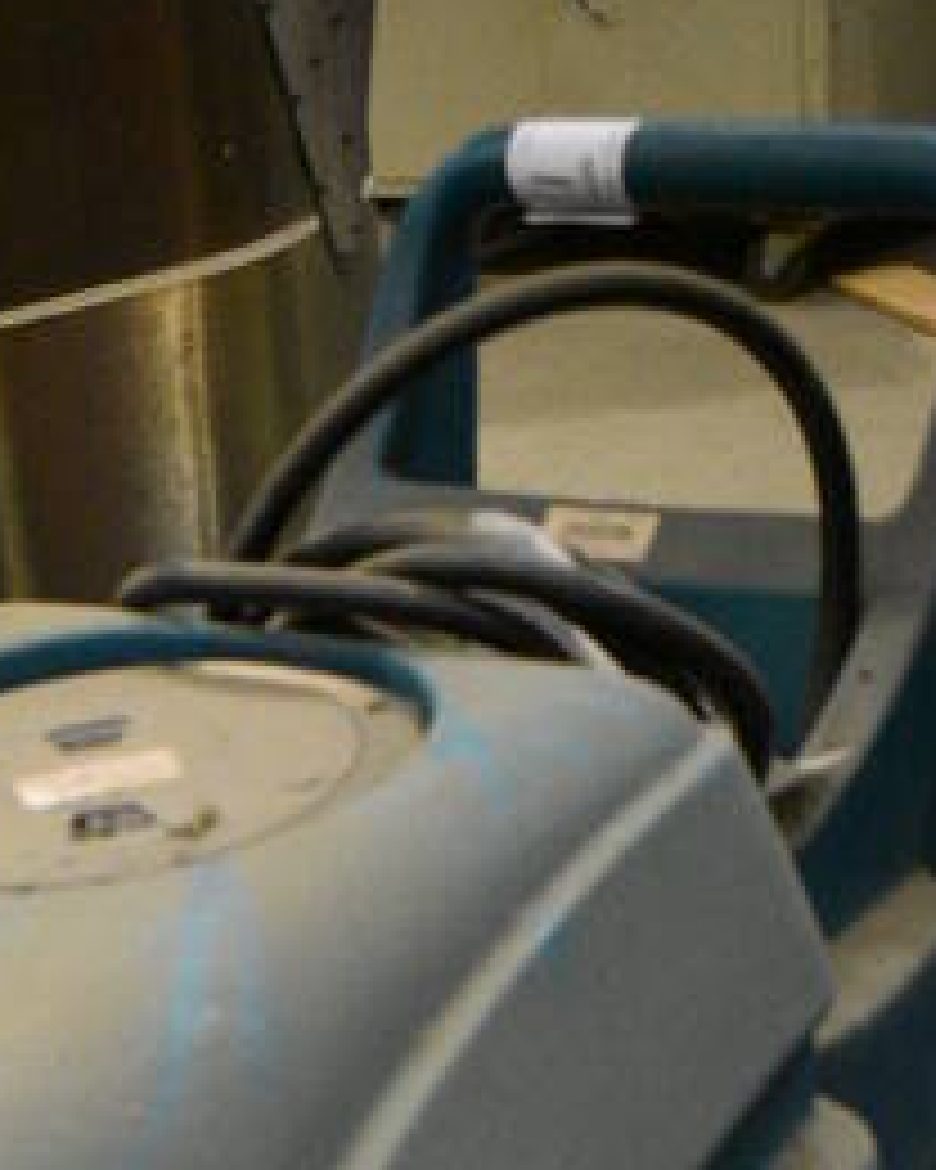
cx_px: -126
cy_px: 1789
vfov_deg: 18.8
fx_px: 3082
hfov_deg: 16.7
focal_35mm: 89
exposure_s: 1/125
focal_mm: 18
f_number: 3.5
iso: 4000
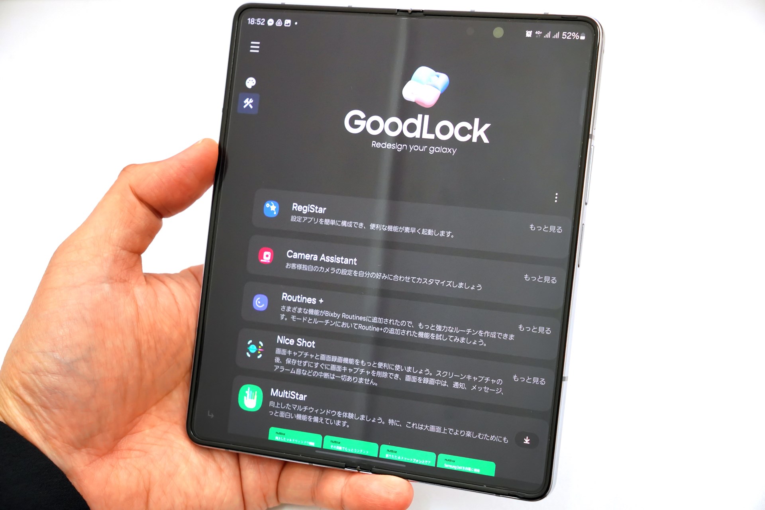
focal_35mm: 57
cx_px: 382
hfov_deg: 35.0
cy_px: 255
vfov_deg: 23.7
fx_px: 1214
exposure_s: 1/60
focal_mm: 38.1
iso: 1250
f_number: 6.3
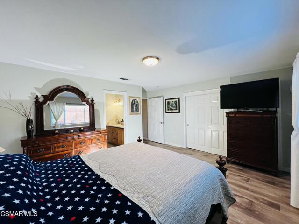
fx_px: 112
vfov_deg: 89.9
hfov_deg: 106.2
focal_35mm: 13
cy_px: 112
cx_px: 150
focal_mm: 1.57
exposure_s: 1/120
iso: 80
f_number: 1.8
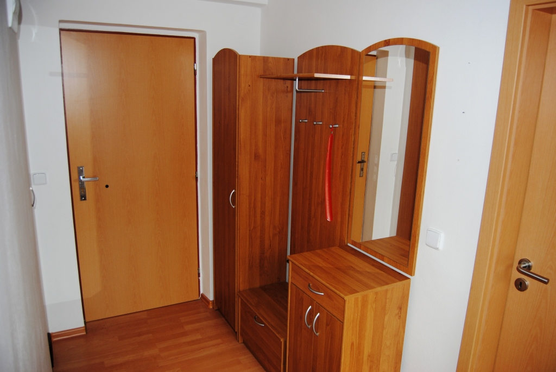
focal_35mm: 27
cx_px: 278
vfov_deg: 48.0
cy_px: 186
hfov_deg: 67.3
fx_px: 417
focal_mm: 18
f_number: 3.5
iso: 200
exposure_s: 1/60
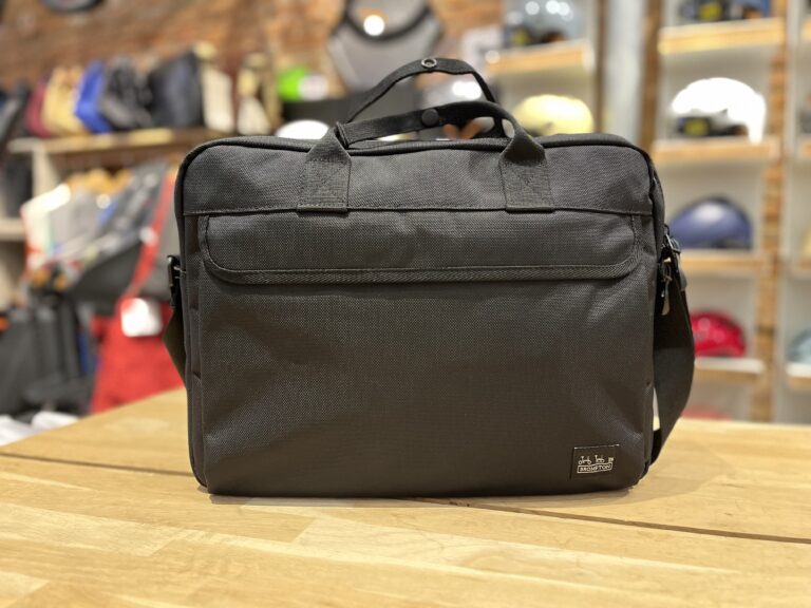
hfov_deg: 67.3
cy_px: 304
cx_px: 406
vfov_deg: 53.1
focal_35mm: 26
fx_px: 609
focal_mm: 5.1
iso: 640
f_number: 1.6
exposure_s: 1/25
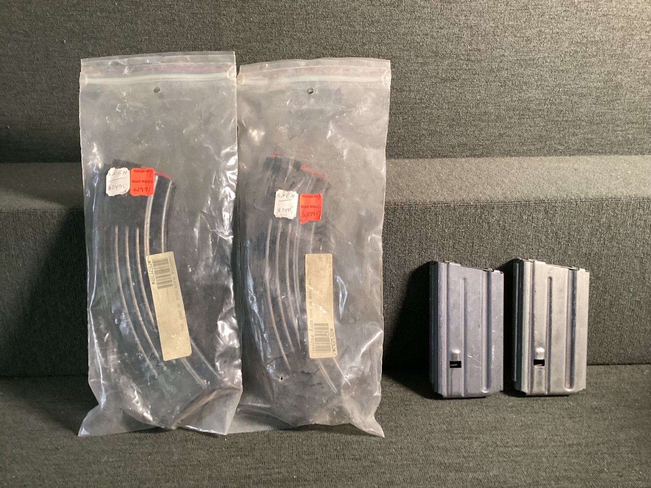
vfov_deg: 45.4
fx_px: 583
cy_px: 244
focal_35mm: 31
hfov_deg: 58.3
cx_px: 326
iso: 250
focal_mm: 3.3
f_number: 2.4
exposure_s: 1/40
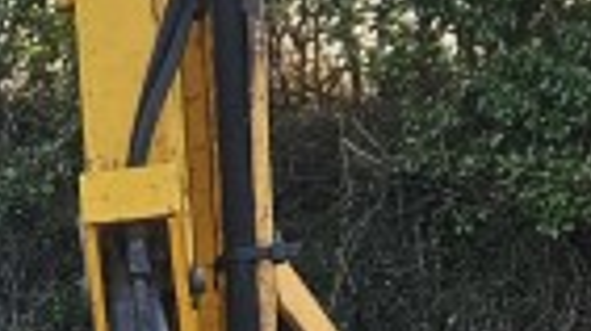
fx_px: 2849
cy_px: 725
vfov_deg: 6.4
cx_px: -105
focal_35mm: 182
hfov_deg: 11.6
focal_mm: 5.4
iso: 50
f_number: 1.8
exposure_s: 1/190
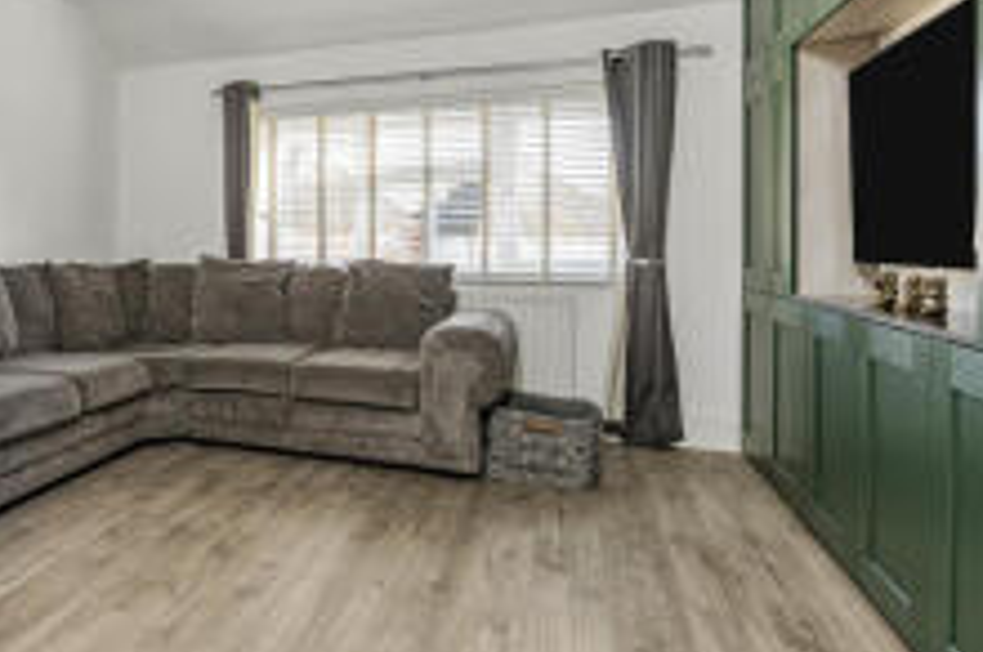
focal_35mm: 26
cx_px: 232
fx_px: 709
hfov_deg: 64.8
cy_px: 252
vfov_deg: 49.0
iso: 320
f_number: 9
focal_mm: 12
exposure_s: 1/15
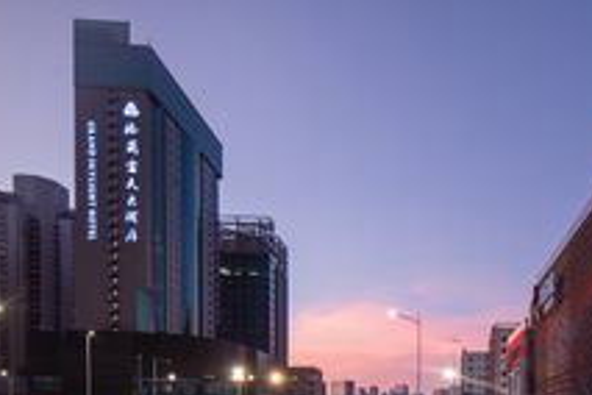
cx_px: 486
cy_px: 250
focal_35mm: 31
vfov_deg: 42.0
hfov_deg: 55.4
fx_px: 510
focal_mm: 15
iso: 200
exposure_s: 1/10
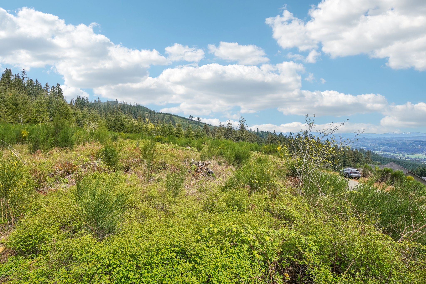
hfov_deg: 90.0
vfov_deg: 67.4
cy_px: 142
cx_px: 213
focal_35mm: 18
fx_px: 213
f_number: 8
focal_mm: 12
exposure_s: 1/1000
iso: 400
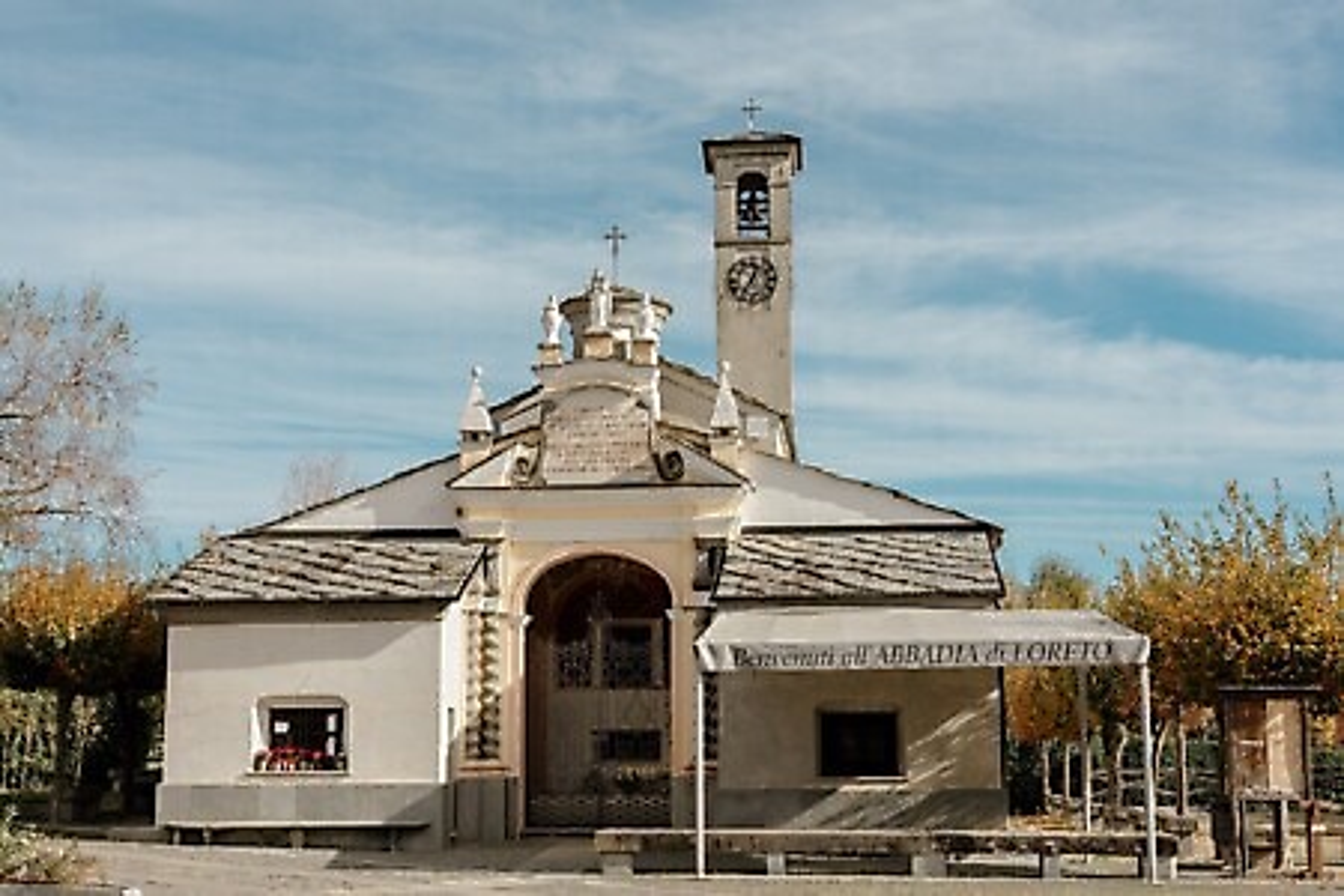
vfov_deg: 27.0
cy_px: 448
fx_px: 1867
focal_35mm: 50
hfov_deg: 39.6
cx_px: 672
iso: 200
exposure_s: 1/1000
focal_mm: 50
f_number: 7.1
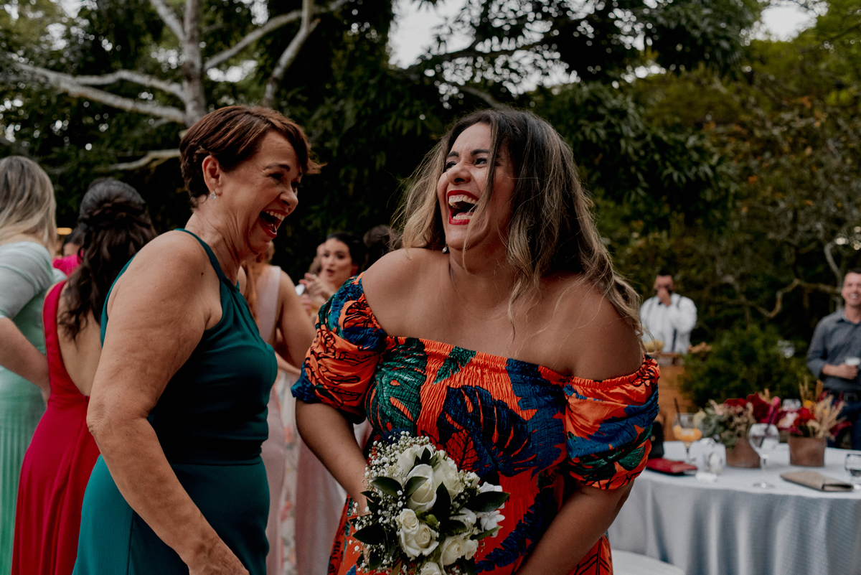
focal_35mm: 35
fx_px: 837
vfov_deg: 37.9
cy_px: 288
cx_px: 430
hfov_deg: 54.4
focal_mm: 35
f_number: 4
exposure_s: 1/400
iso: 1600
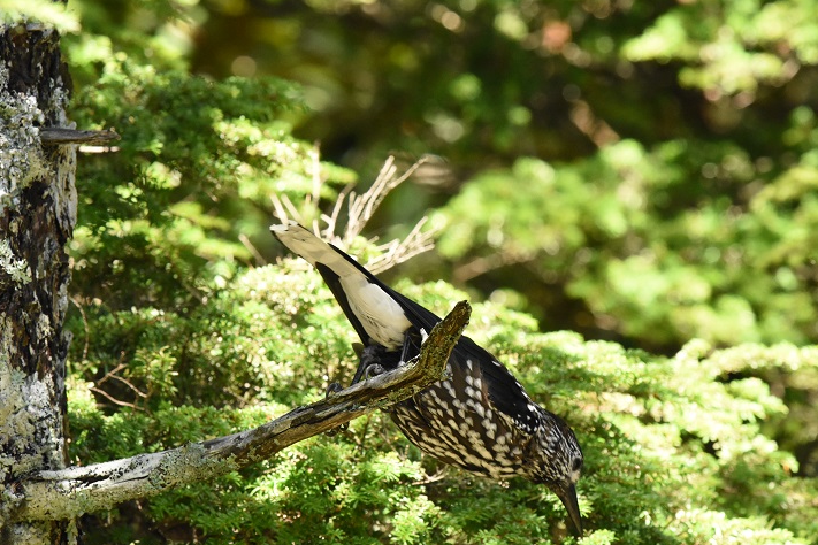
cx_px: 439
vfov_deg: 2.7
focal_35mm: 506
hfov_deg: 4.1
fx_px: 11497
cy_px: 268
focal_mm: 300
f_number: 8
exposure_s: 1/1000
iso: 3200
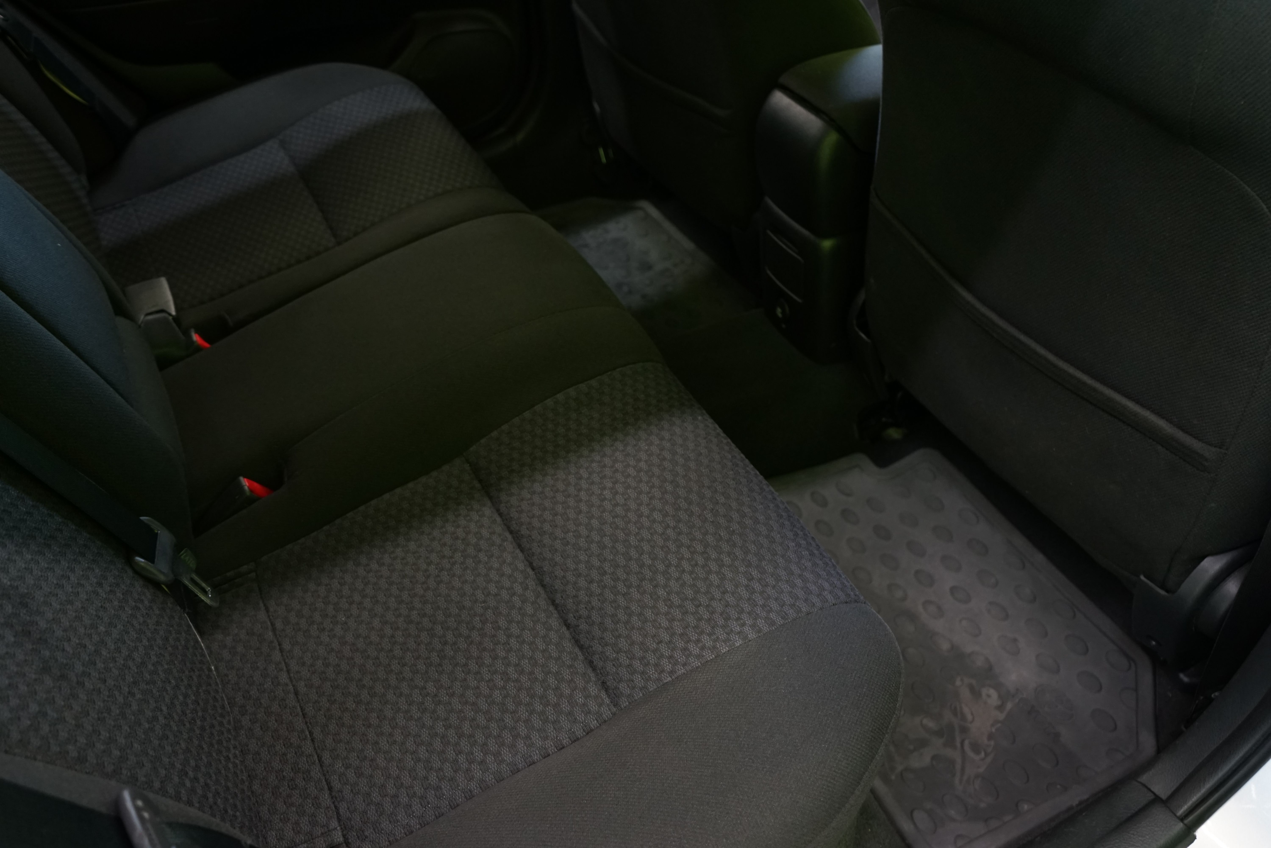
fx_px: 1024
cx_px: 636
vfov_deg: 45.0
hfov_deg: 63.7
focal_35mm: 29
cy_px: 424
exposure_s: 1/20
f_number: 5
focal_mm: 29
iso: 1600
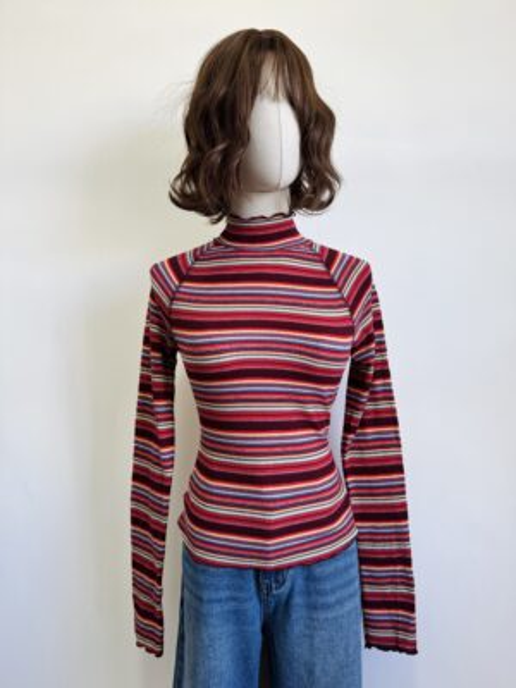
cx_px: 258
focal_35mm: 24
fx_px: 477
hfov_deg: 56.8
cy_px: 344
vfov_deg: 71.6
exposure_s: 1/60
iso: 100
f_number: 1.78
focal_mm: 6.76
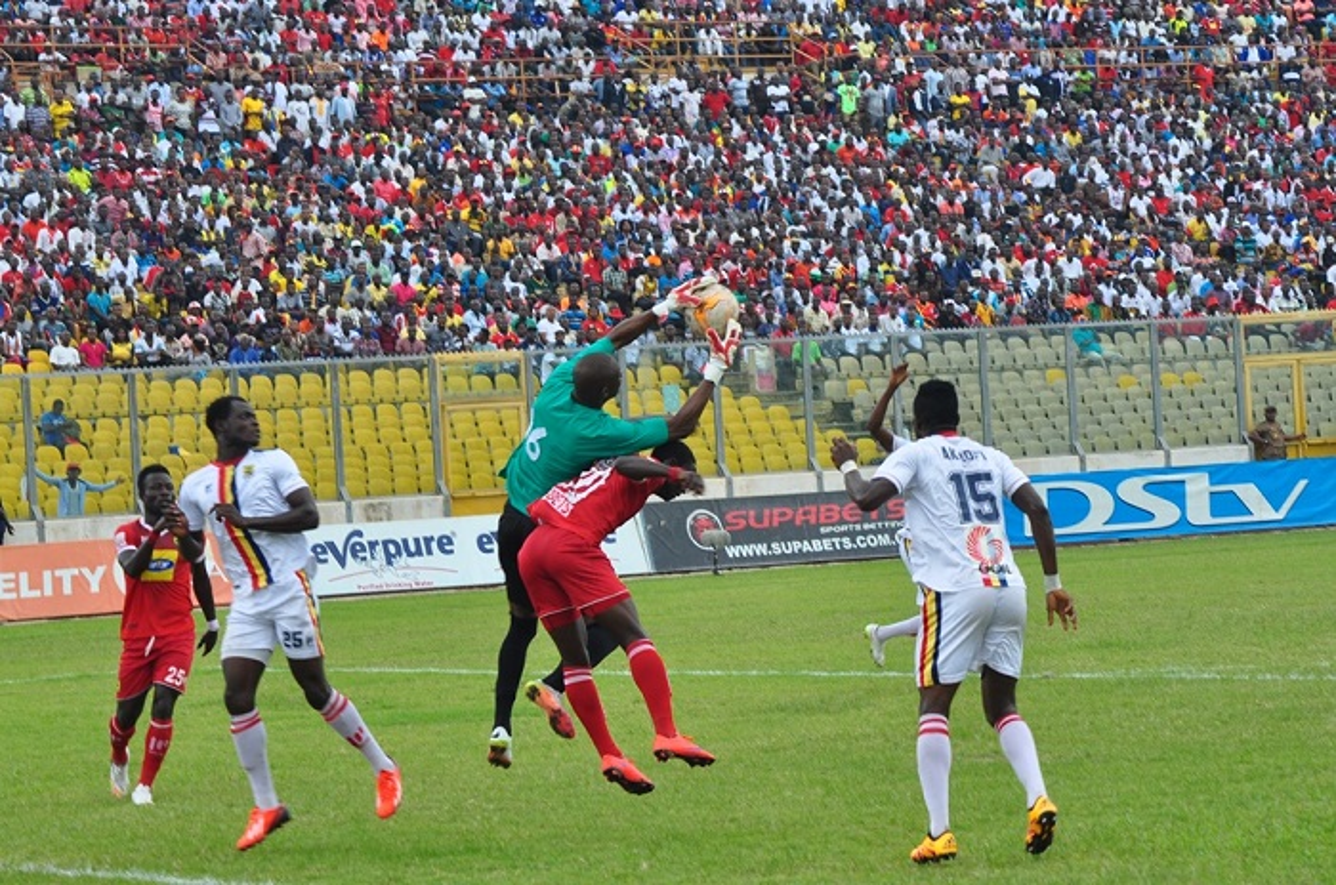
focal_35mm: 150
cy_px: 442
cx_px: 668
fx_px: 5556
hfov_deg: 13.7
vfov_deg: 9.1
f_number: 10
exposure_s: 1/200
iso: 320
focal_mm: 100
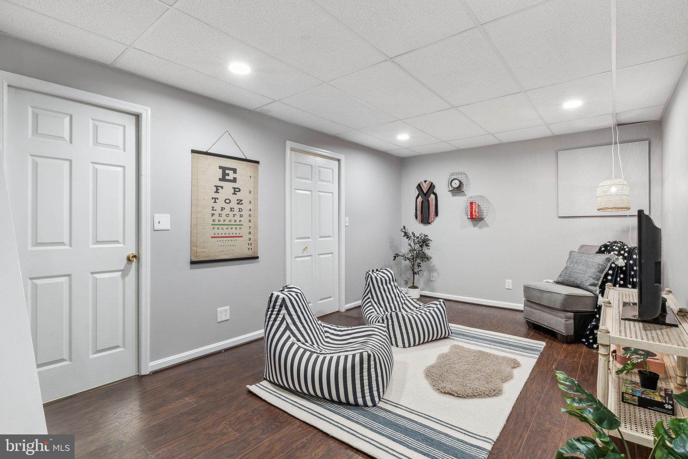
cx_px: 344
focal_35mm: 17
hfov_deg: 93.3
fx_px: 325
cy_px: 230
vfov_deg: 70.4
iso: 400
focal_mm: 11.6
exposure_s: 1/6
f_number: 9
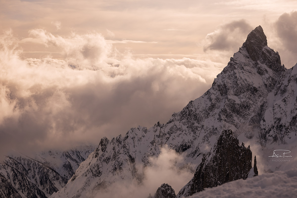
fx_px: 578
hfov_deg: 28.8
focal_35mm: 70
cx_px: 148
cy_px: 99
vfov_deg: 19.5
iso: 160
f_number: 8
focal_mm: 70
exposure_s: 1/1000
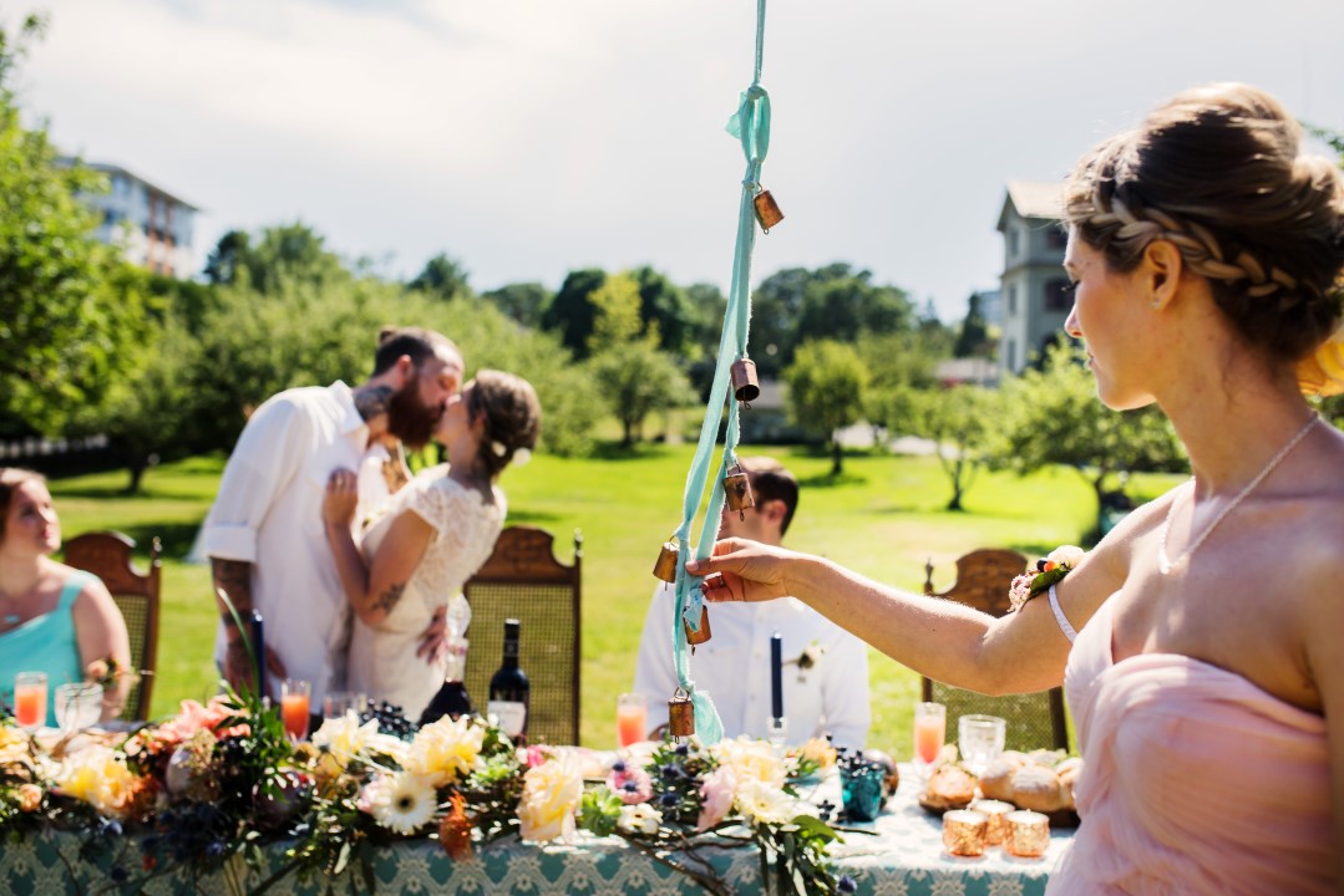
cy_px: 448
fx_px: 1307
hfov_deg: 54.4
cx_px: 672
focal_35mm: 35
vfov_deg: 37.9
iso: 125
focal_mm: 35
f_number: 3.5
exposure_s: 1/1250
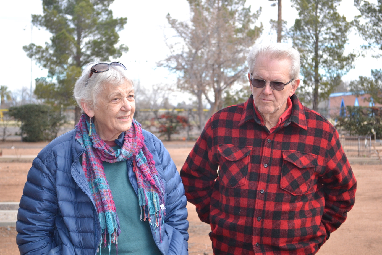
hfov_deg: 24.6
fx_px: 876
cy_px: 128
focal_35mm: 82
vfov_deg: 16.6
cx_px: 191
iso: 400
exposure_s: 1/125
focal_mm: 55
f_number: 5.6
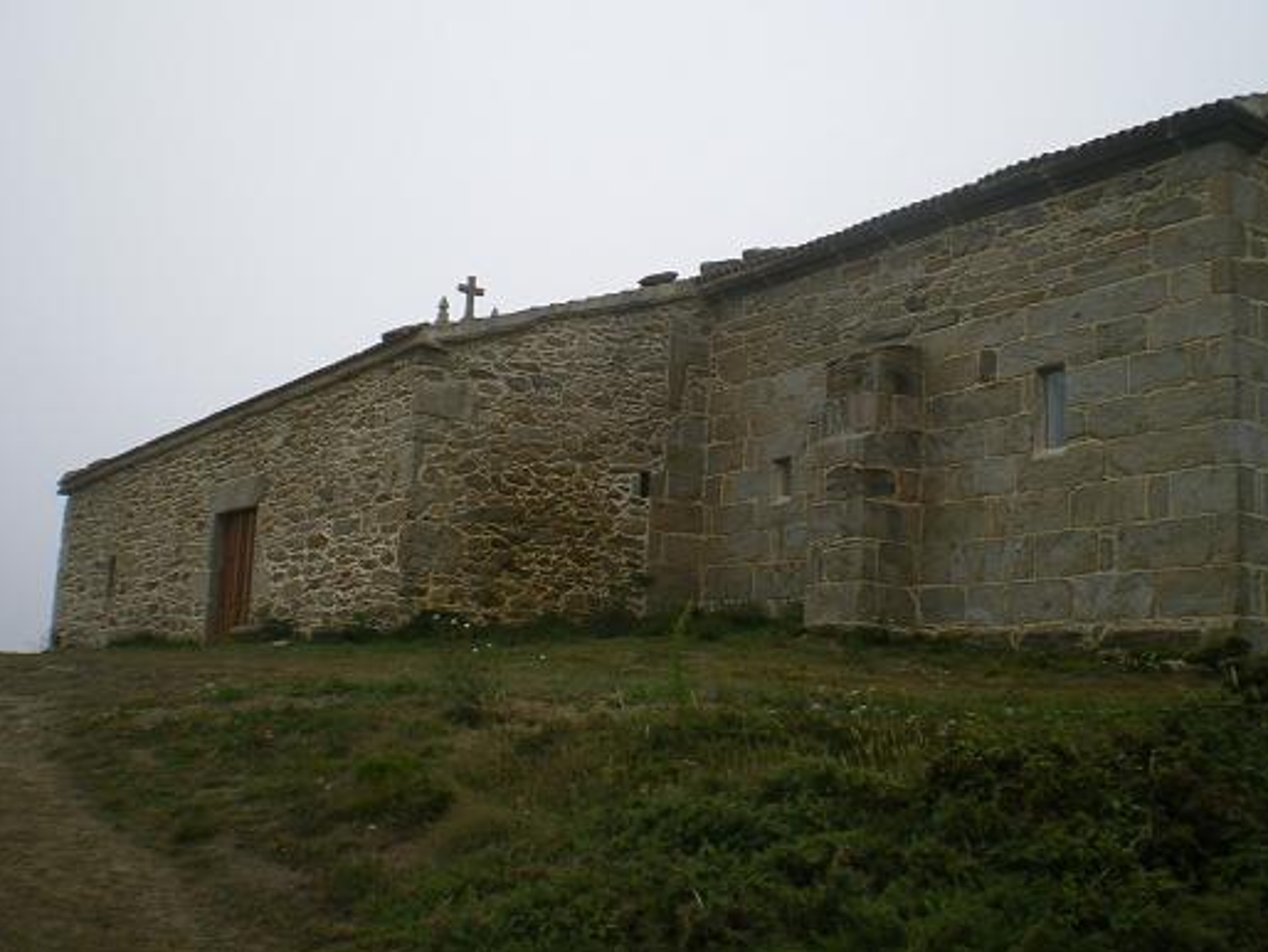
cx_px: 649
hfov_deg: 47.8
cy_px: 469
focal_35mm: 39
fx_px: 1429
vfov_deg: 36.8
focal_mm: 6.3
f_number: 4.6
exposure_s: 1/320
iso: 64
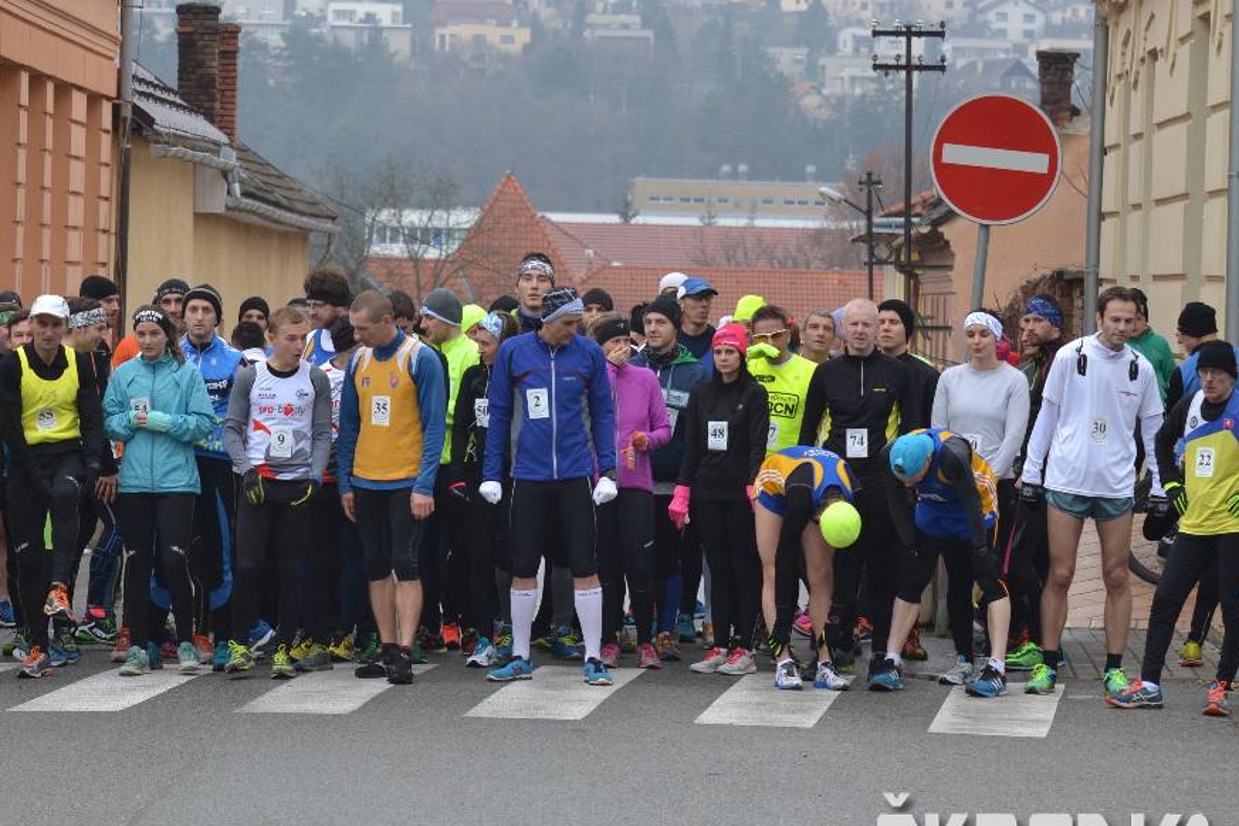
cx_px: 453
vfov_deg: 8.9
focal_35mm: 154
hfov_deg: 13.3
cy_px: 321
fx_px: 5300
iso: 400
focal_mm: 70
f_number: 4
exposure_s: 1/250
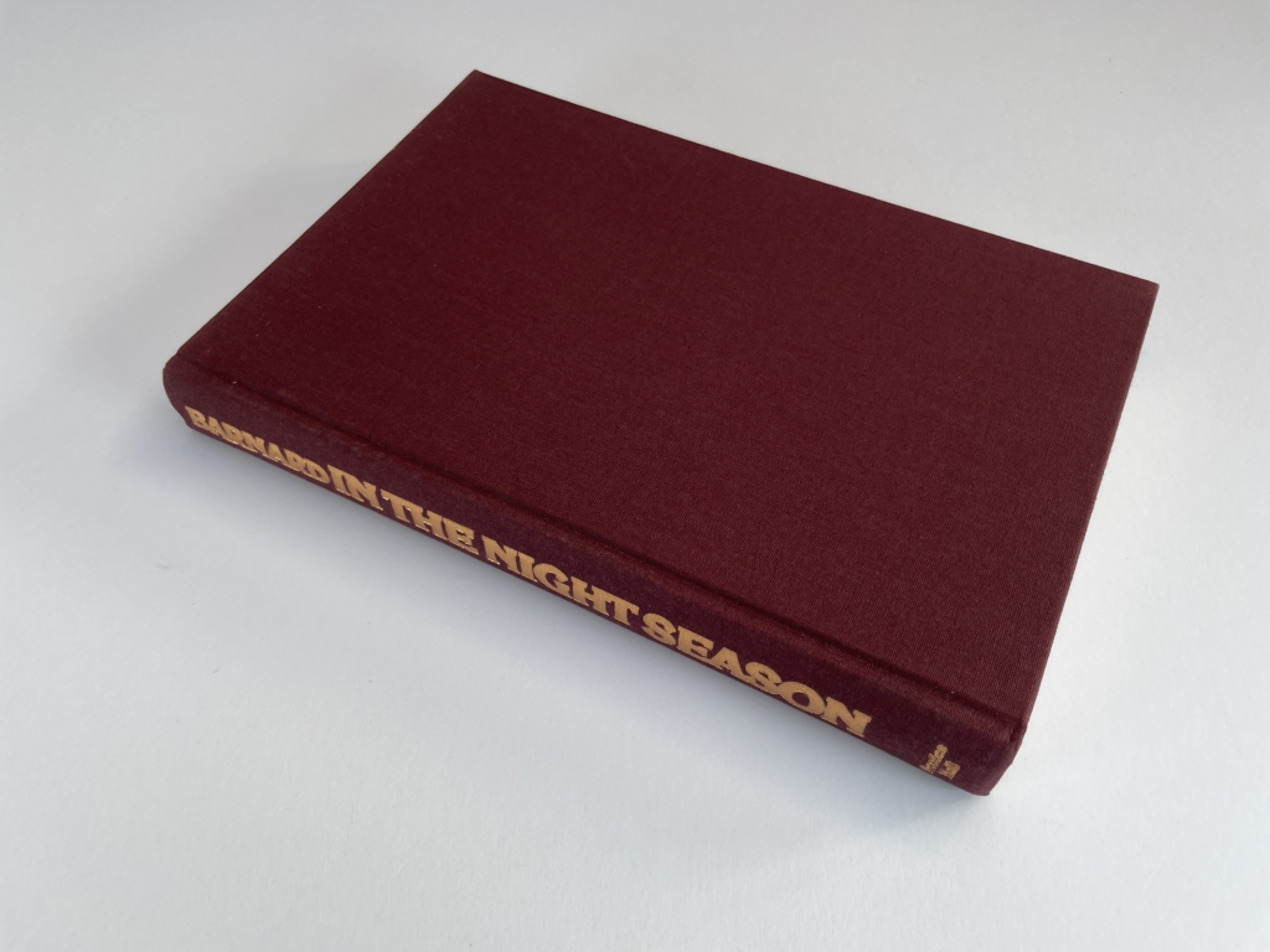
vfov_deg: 53.1
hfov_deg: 67.3
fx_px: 954
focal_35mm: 26
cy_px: 476
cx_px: 635
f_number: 1.6
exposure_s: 1/223
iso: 32
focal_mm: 4.2
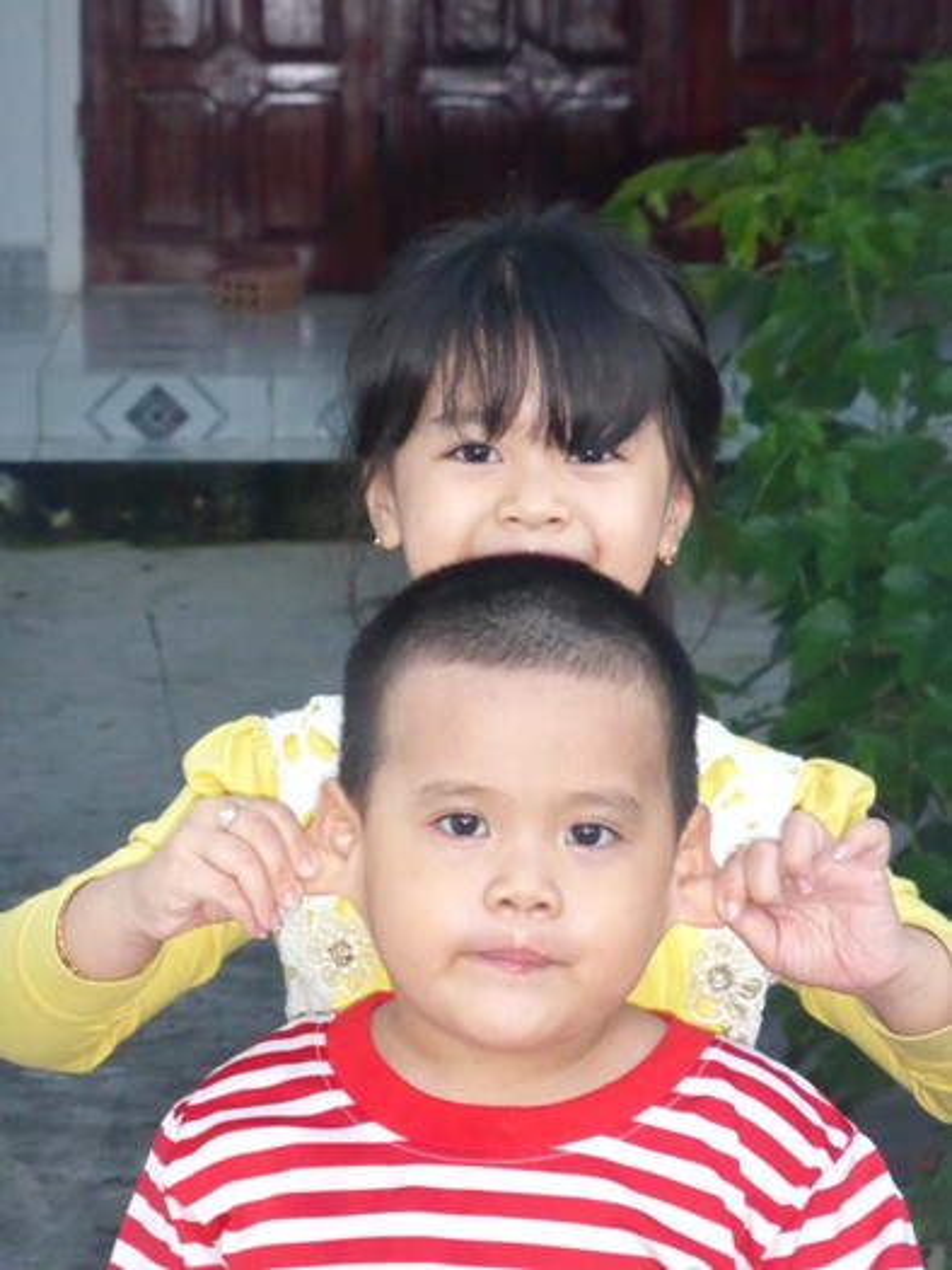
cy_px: 635
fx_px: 7074
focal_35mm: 193
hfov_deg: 7.7
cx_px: 476
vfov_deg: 10.2
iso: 1000
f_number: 5.4
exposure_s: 1/60
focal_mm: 31.3
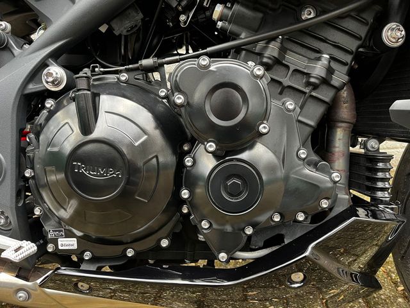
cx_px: 205
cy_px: 154
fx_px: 308
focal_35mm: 26
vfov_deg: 53.1
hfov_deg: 67.3
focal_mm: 5.1
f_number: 1.6
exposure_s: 1/60
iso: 200
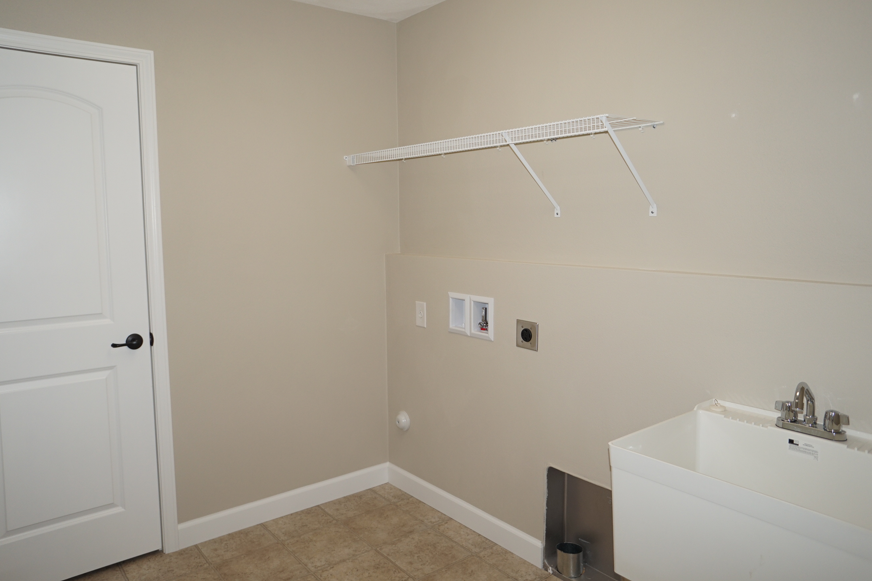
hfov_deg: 71.5
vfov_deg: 51.3
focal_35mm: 25
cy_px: 279
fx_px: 605
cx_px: 429
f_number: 4
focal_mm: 16
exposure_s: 1/160
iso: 200
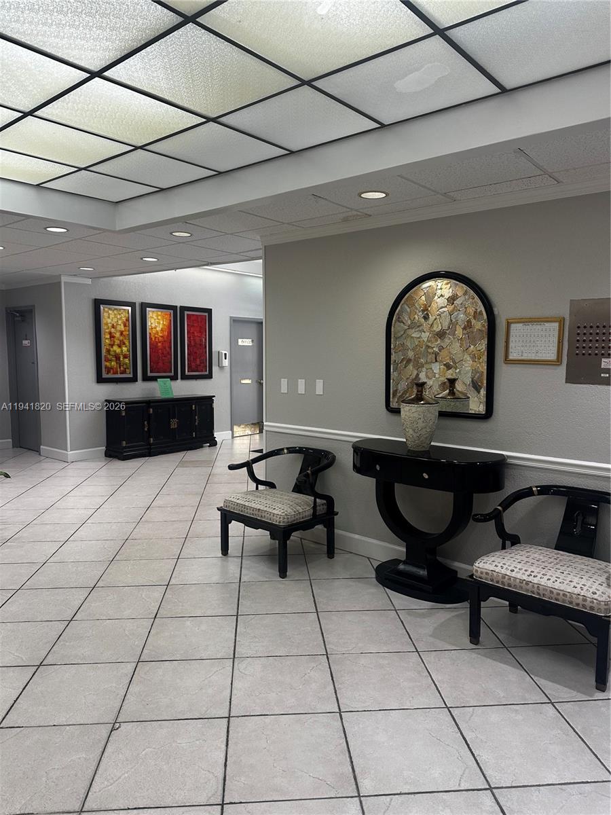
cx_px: 306
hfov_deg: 56.8
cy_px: 408
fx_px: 565
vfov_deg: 71.6
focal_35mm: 24
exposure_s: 1/60
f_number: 1.78
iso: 125
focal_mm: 6.86
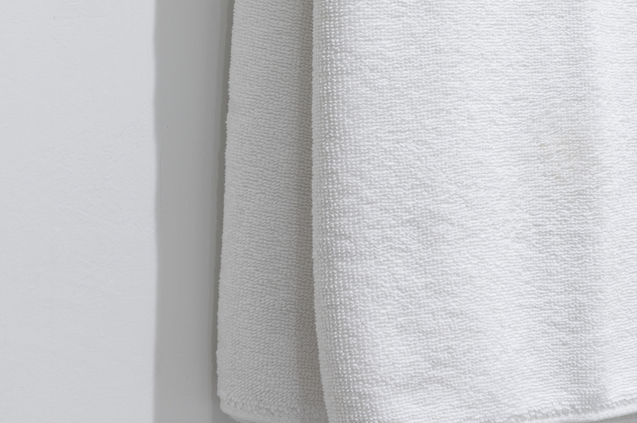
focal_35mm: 110
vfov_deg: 12.4
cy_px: 55
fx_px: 1945
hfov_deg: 17.6
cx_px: 802
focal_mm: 40
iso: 100
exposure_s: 1
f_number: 10
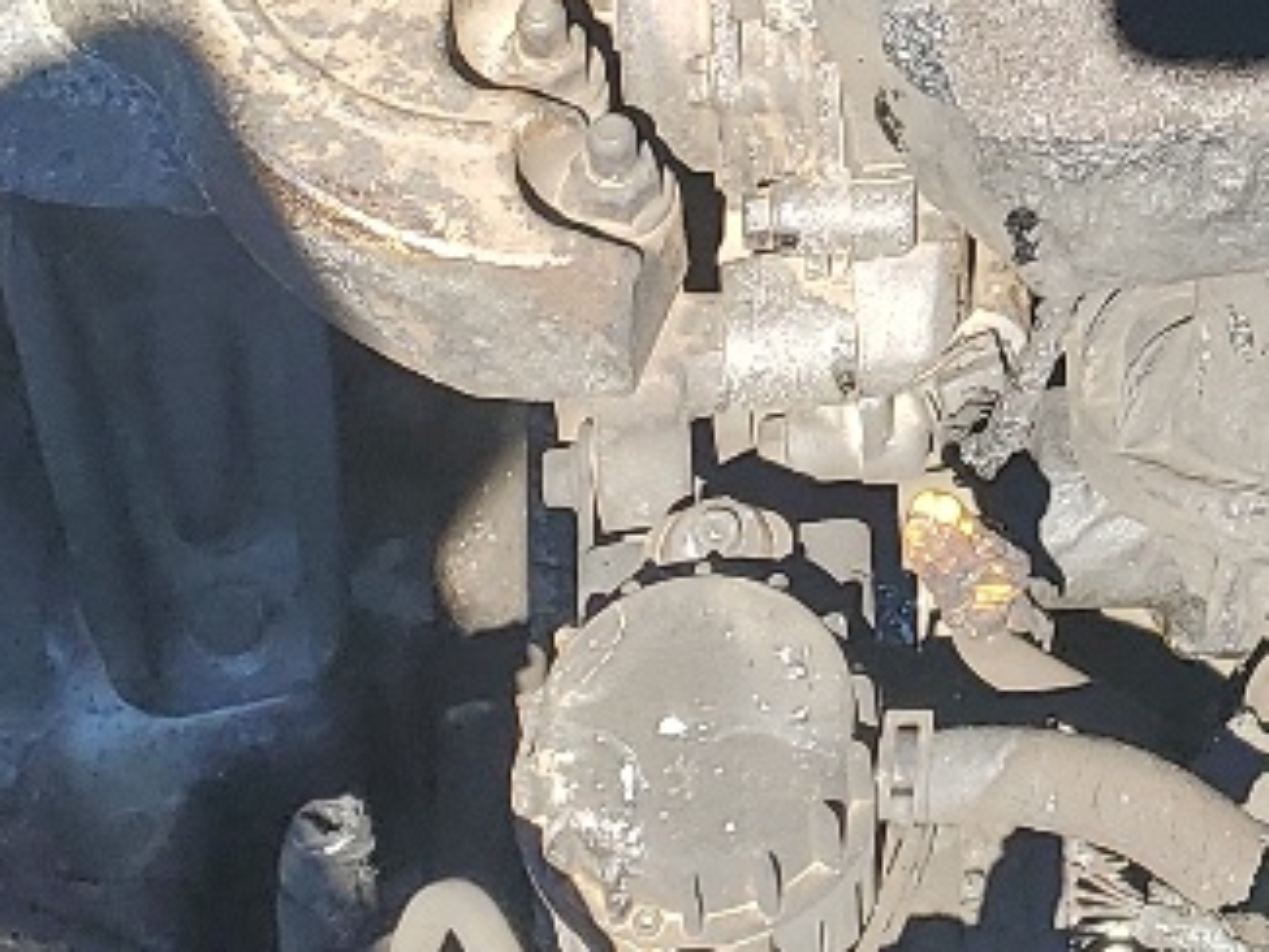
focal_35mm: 128
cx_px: 2038
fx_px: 4694
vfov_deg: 11.0
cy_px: -577
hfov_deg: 14.2
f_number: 1.5
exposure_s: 1/667
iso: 50
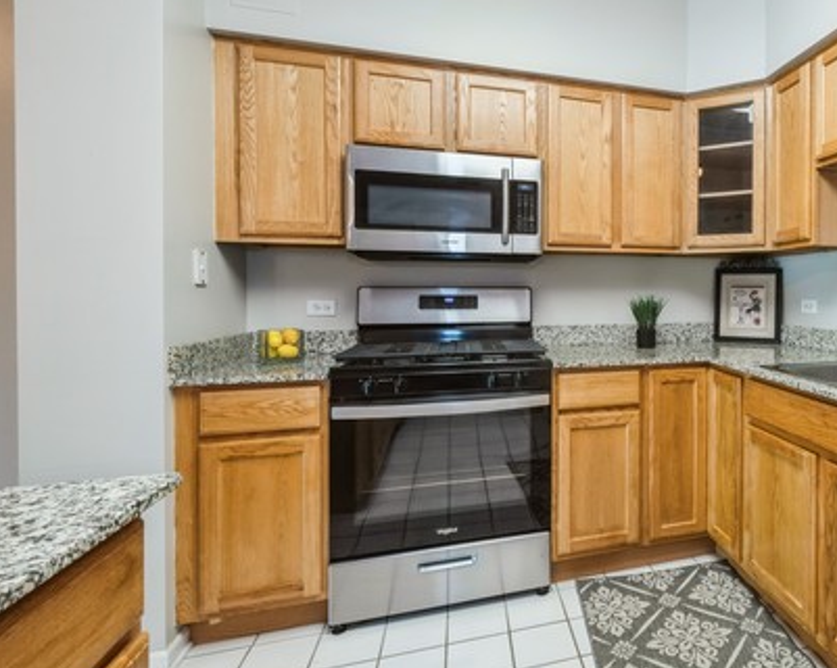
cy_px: 302
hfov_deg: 71.6
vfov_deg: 65.3
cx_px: 641
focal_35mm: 21
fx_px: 520
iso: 200
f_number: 9.5
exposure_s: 1/4
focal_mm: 14
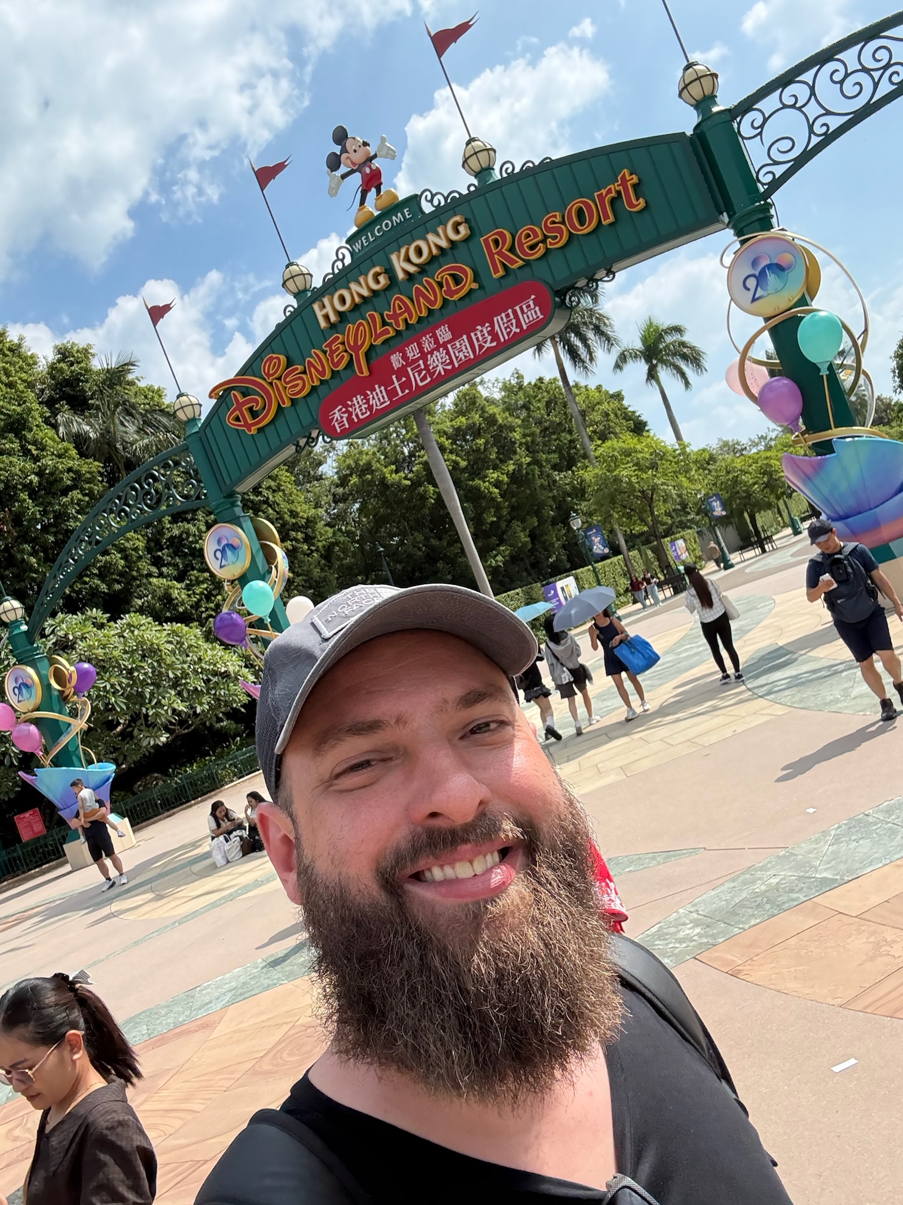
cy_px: 602
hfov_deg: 46.8
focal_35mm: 30
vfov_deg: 60.0
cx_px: 452
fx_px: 1043
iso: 40
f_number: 1.9
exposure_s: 1/1038
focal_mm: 2.69
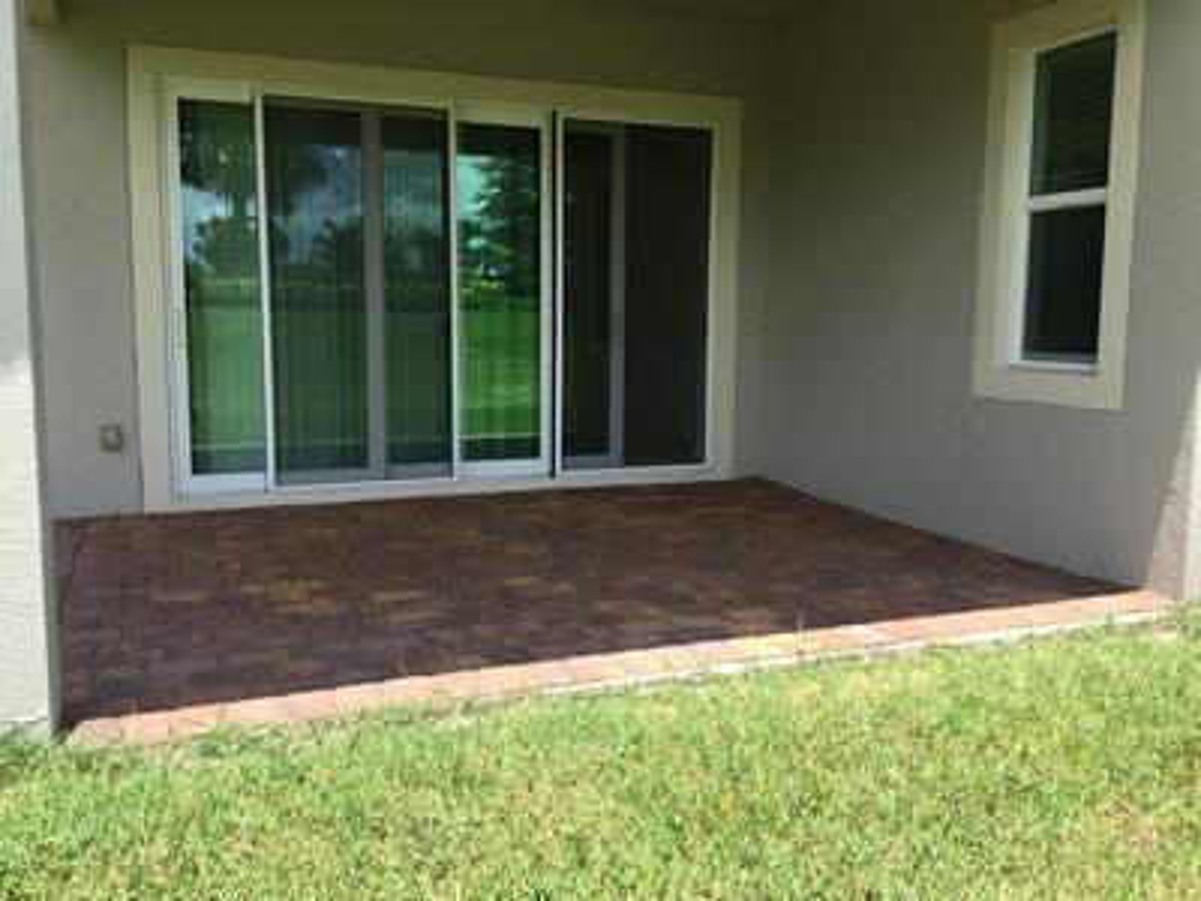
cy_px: 450
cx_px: 600
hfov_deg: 58.4
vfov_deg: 45.4
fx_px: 1076
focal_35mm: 31
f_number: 2.4
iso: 25
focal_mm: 3.3
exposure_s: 1/715
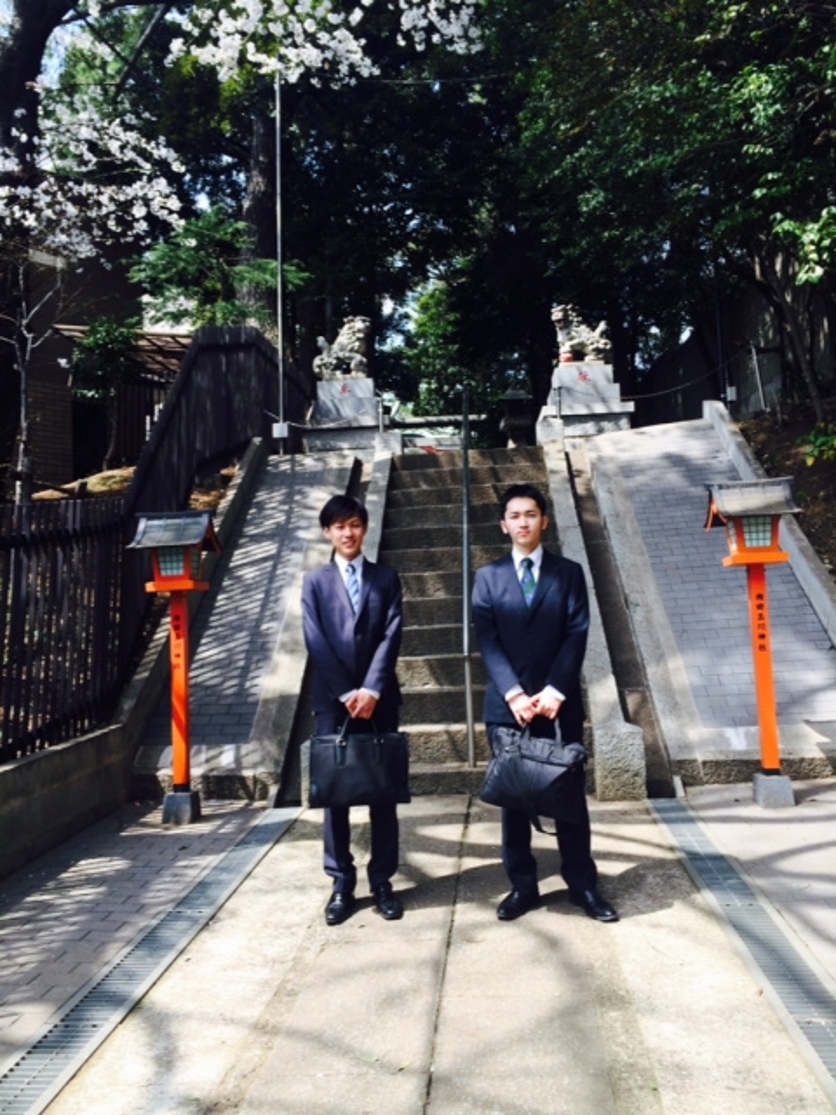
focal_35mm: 30
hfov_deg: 46.8
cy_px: 558
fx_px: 966
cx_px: 418
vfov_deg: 60.0
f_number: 2.2
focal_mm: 4.12
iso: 32
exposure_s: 1/519
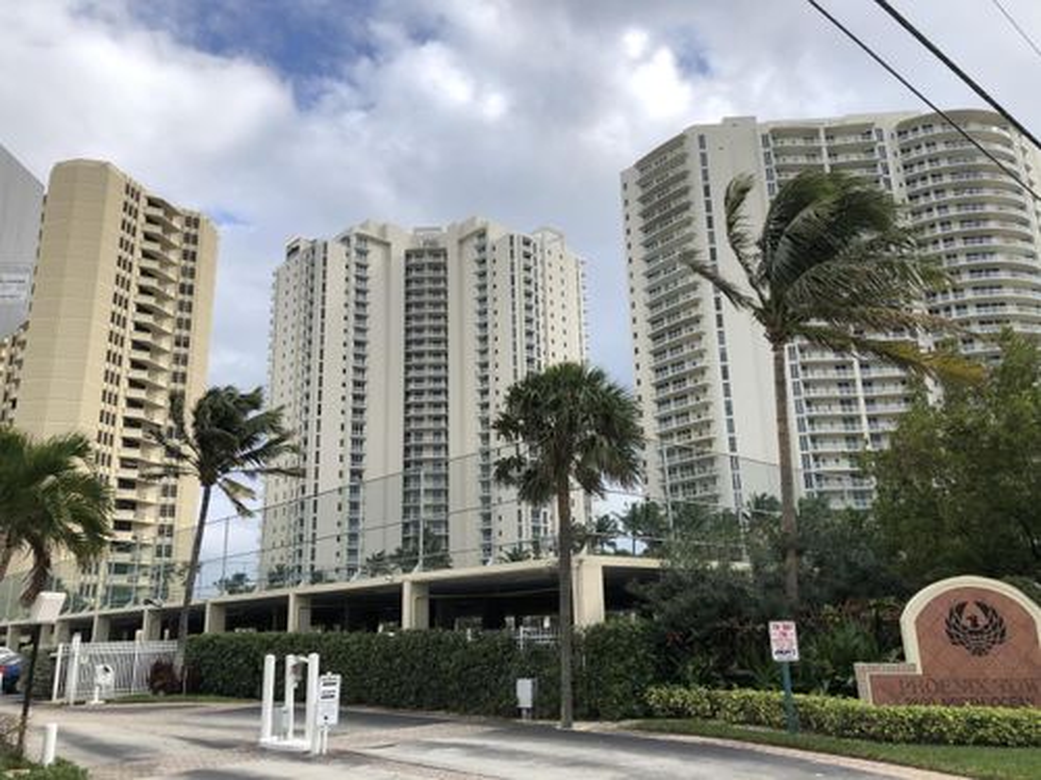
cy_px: 390
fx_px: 842
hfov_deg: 63.4
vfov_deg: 49.7
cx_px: 520
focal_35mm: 28
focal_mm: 3.99
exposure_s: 1/1429
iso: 20
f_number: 1.8
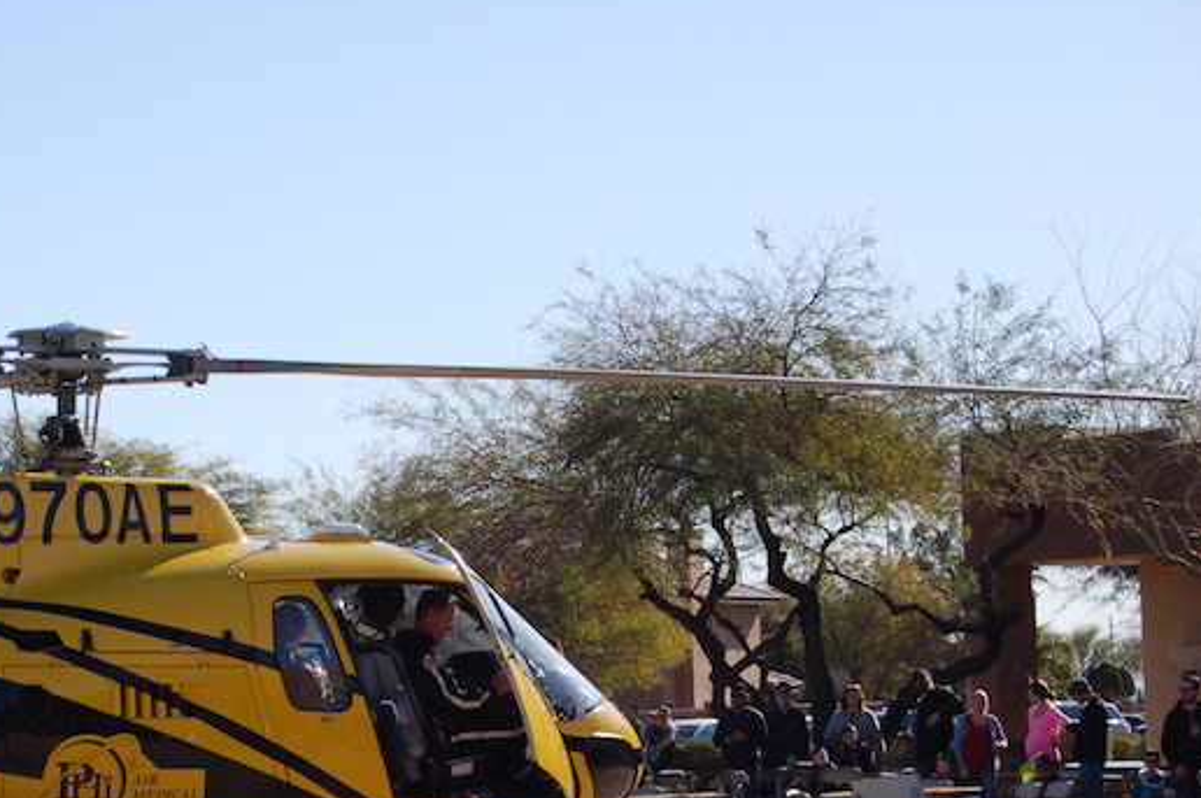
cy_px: 665
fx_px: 4795
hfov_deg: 14.2
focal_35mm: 144
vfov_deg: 9.5
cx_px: 158
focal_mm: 55
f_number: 9
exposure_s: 1/320
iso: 200
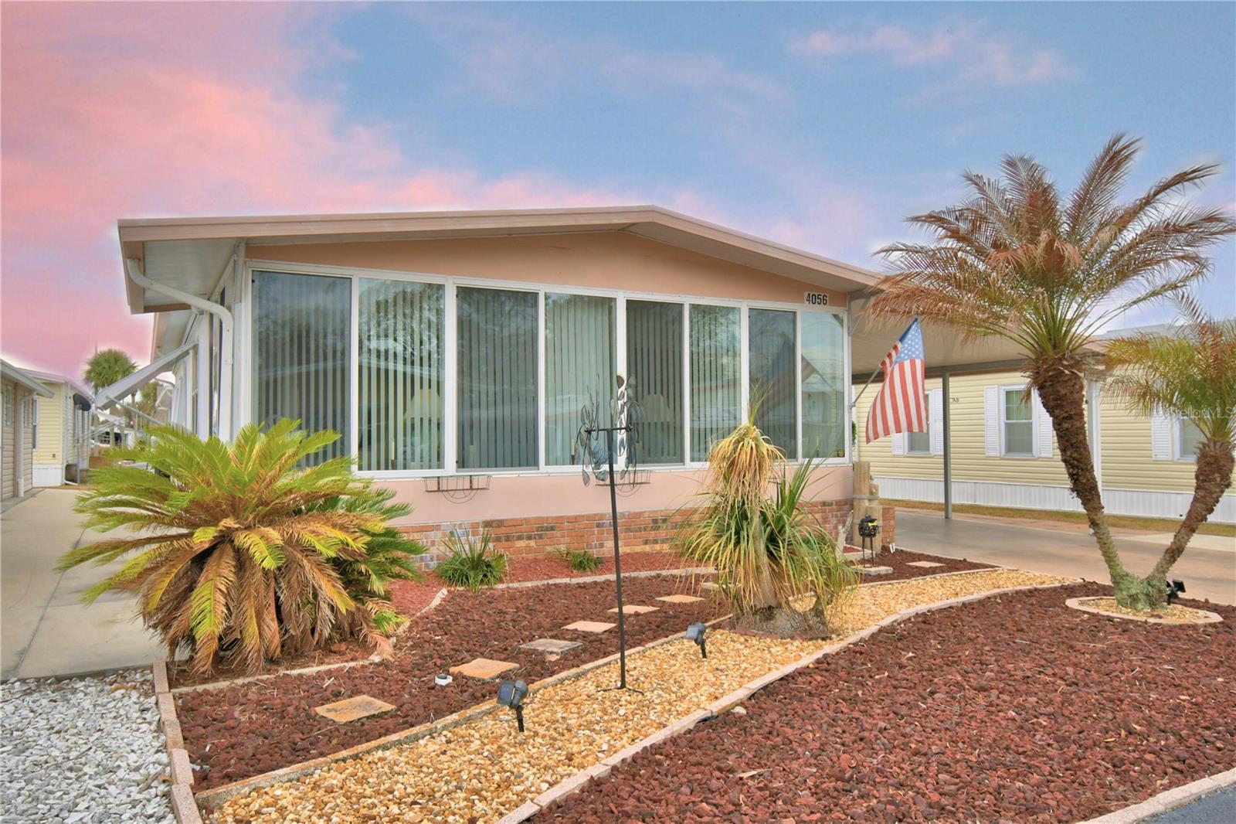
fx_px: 824
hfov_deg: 73.8
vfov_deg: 53.1
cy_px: 412
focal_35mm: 24
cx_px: 618
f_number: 5.3
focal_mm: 16
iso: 140
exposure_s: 1/500
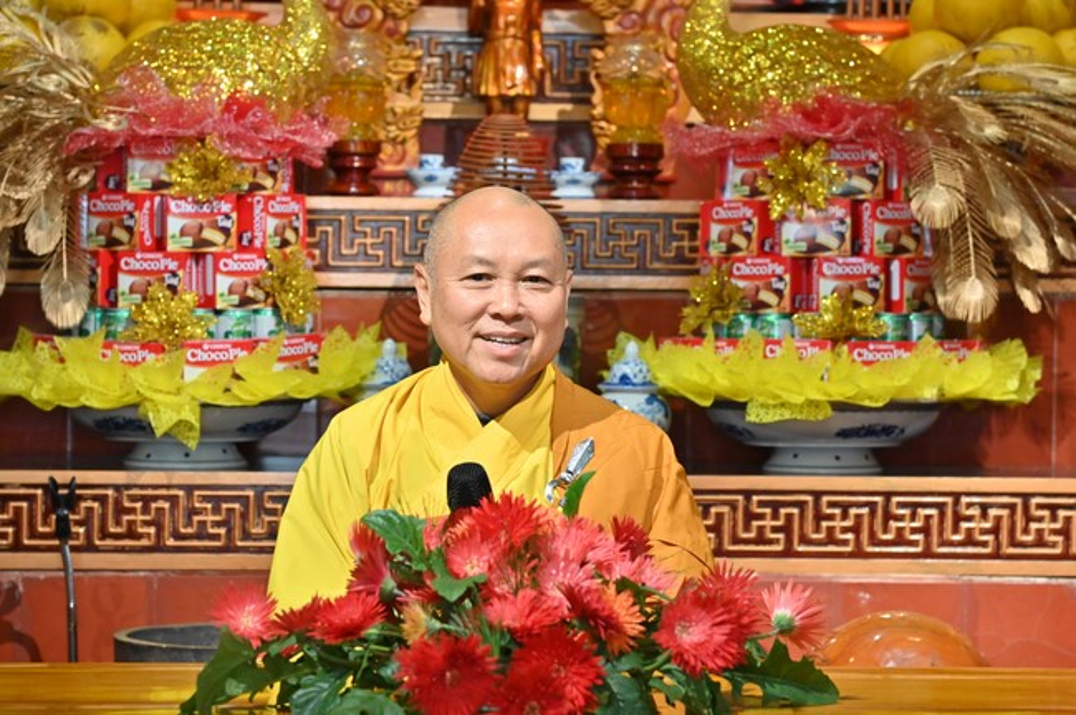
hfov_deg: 17.1
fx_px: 3583
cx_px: 538
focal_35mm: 120
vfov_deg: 11.4
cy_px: 358
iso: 2500
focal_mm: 120
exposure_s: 1/160
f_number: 6.3
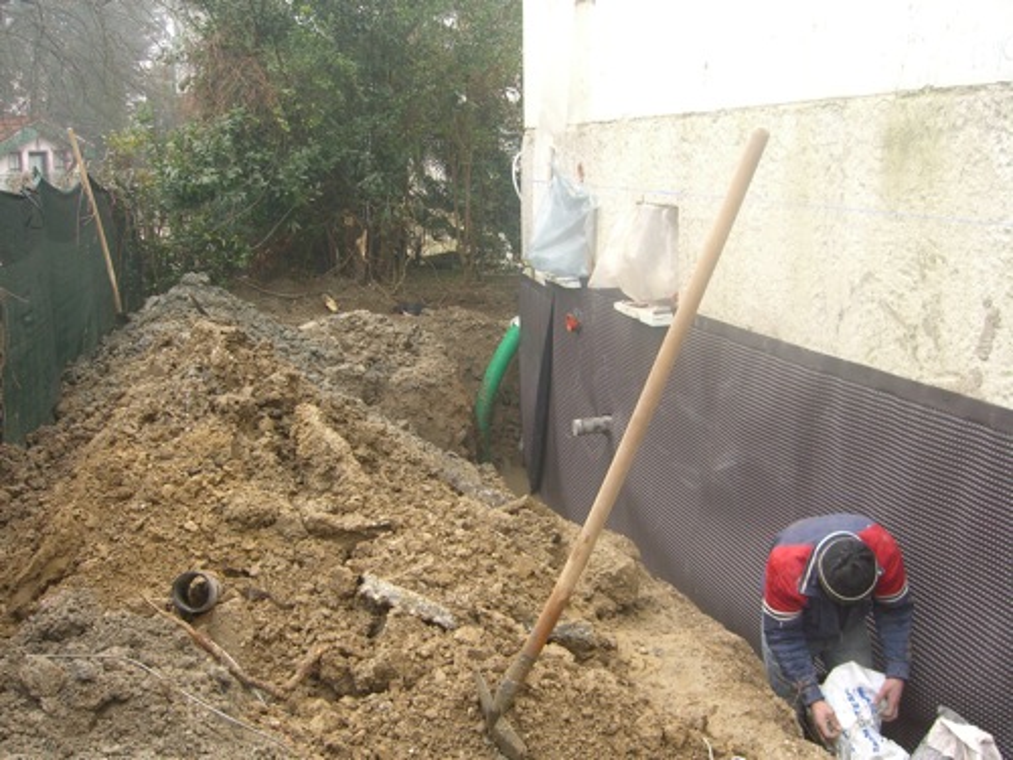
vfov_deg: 37.7
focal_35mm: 38
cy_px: 380
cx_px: 506
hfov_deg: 49.0
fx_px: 1112
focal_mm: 7.9
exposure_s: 1/160
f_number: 2.8
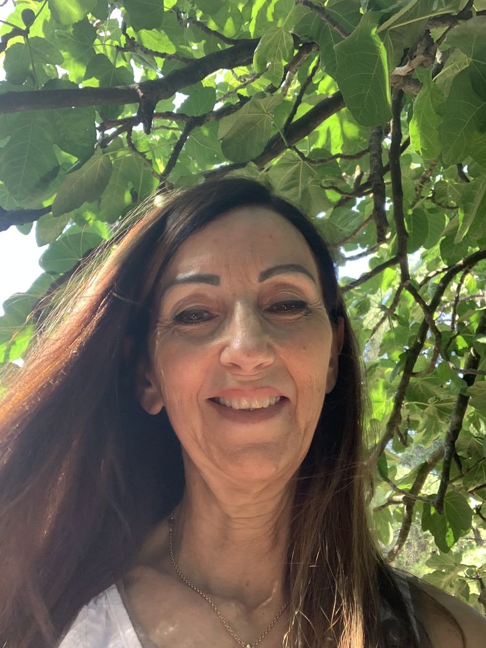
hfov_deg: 42.9
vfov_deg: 55.4
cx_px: 243
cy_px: 320
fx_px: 618
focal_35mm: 33
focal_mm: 2.87
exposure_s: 1/74
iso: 64
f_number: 2.2
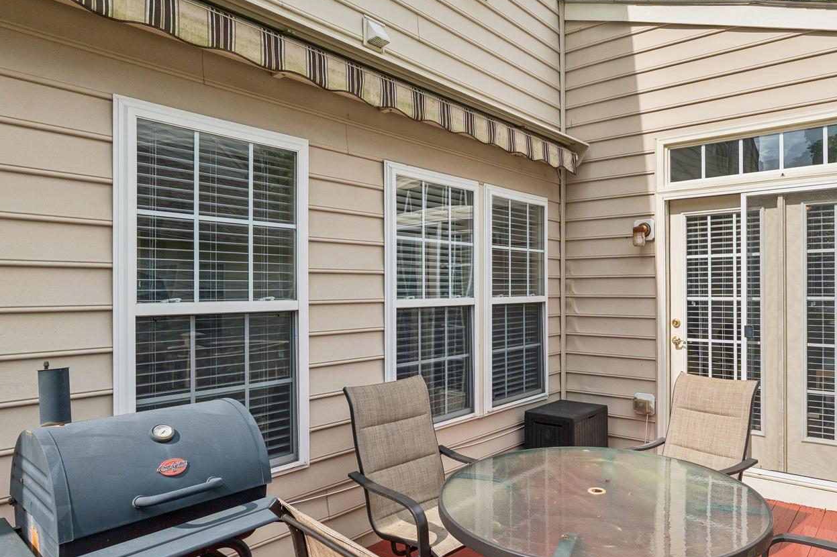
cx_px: 494
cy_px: 270
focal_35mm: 23
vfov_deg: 55.0
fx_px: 534
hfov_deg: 75.4
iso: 800
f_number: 8
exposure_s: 1/1250
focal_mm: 14
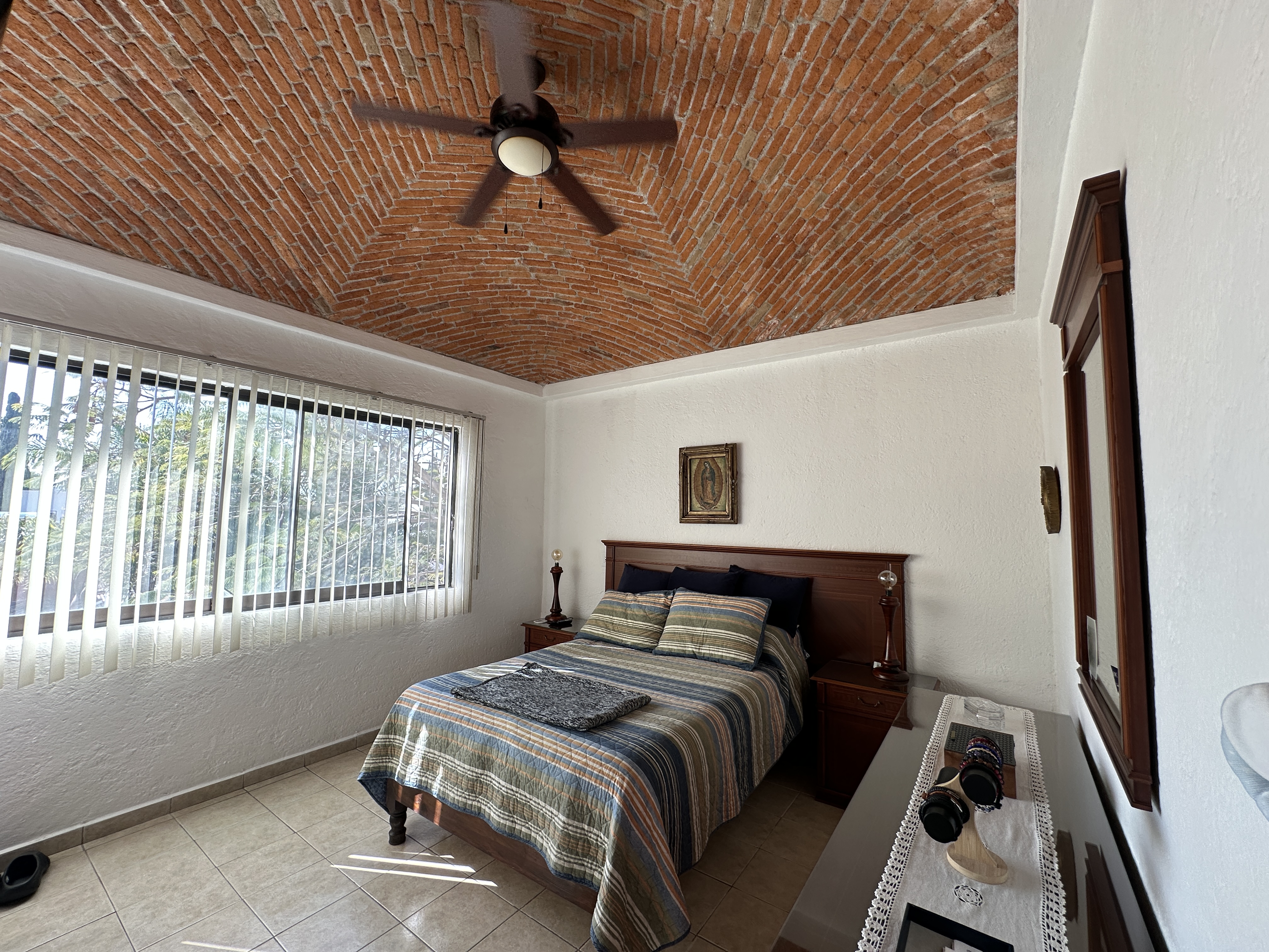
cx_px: 634
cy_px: 476
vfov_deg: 85.7
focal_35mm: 14
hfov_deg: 102.1
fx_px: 513
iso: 40
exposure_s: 1/116
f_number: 2.2
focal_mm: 2.22
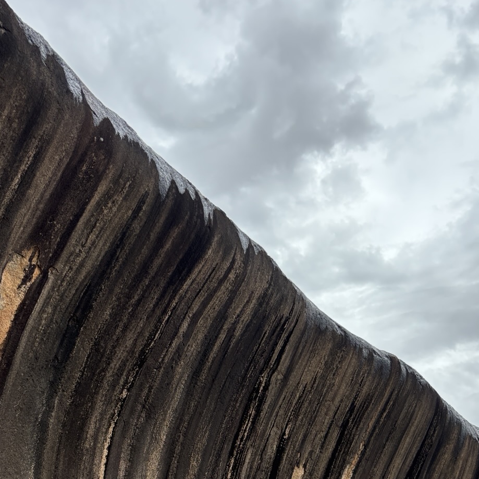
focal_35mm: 50
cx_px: 241
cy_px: 473
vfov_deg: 31.6
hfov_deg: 34.0
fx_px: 783
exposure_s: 1/1751
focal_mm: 5.96
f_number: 1.6
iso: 50
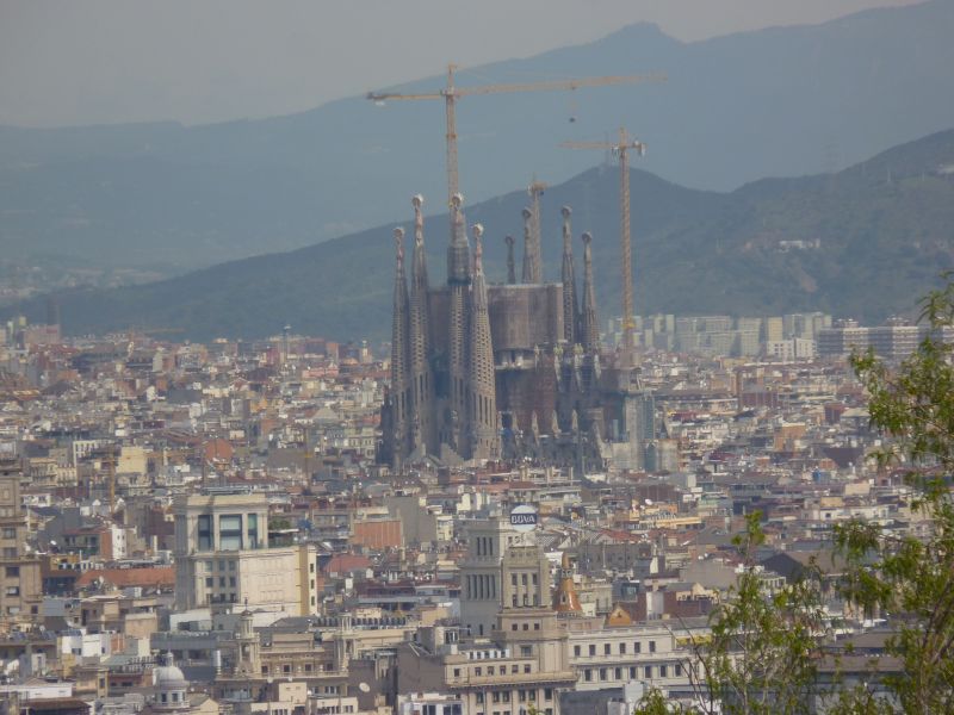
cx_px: 477
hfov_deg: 4.1
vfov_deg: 3.1
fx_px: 13394
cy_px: 358
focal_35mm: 486
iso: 80
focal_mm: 86.4
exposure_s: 1/500
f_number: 6.3
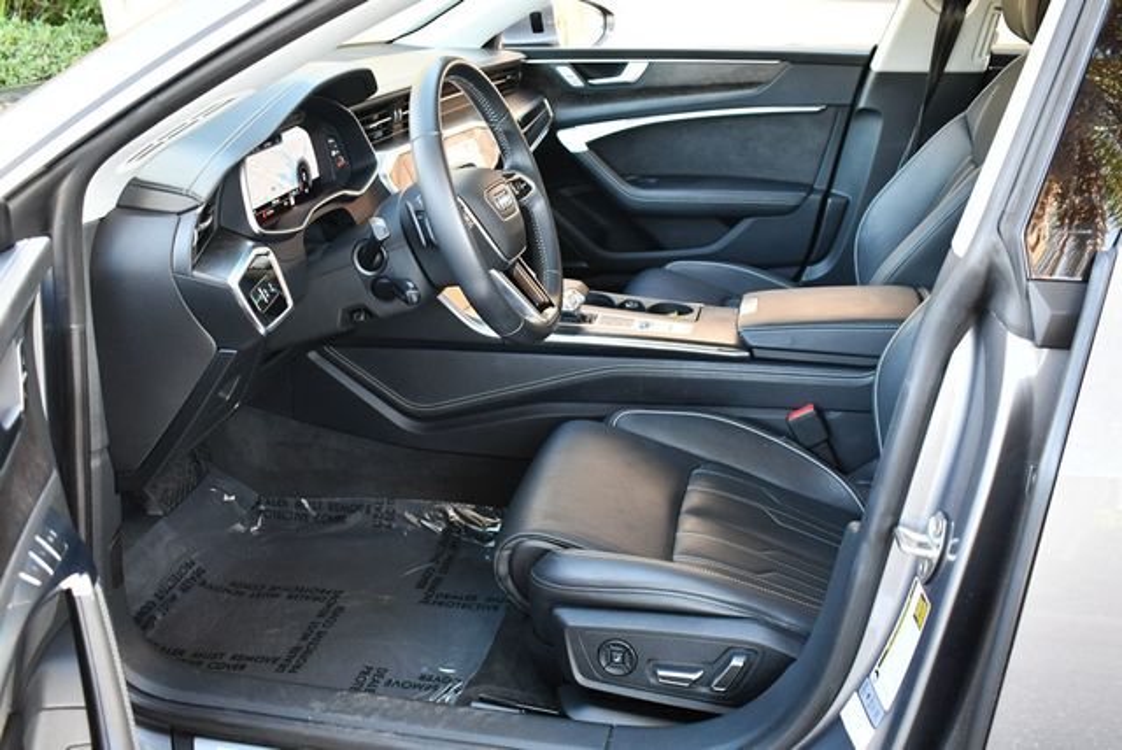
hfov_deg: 53.1
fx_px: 1123
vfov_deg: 36.9
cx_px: 561
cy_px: 375
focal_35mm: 36
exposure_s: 1/125
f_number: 3.5
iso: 1000
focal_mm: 18
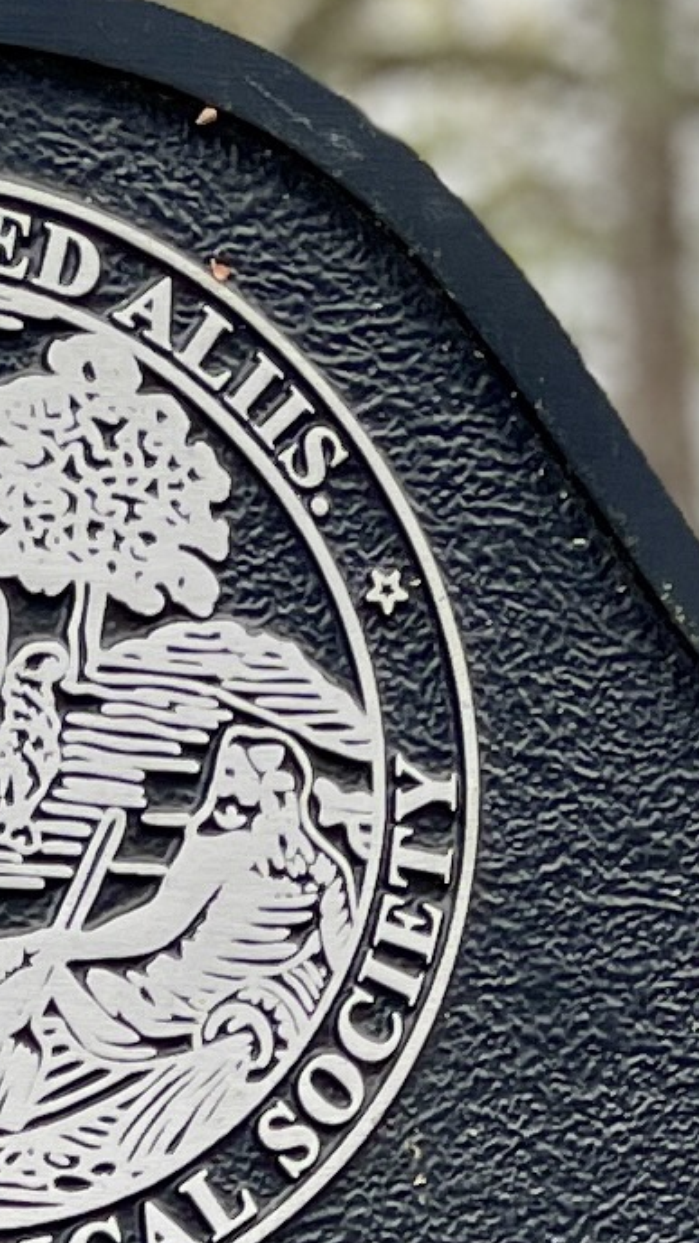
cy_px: 2300
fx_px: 5470
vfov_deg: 11.9
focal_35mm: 166
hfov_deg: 7.2
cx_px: -390
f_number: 1.6
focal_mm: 5.1
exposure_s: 1/121
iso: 40
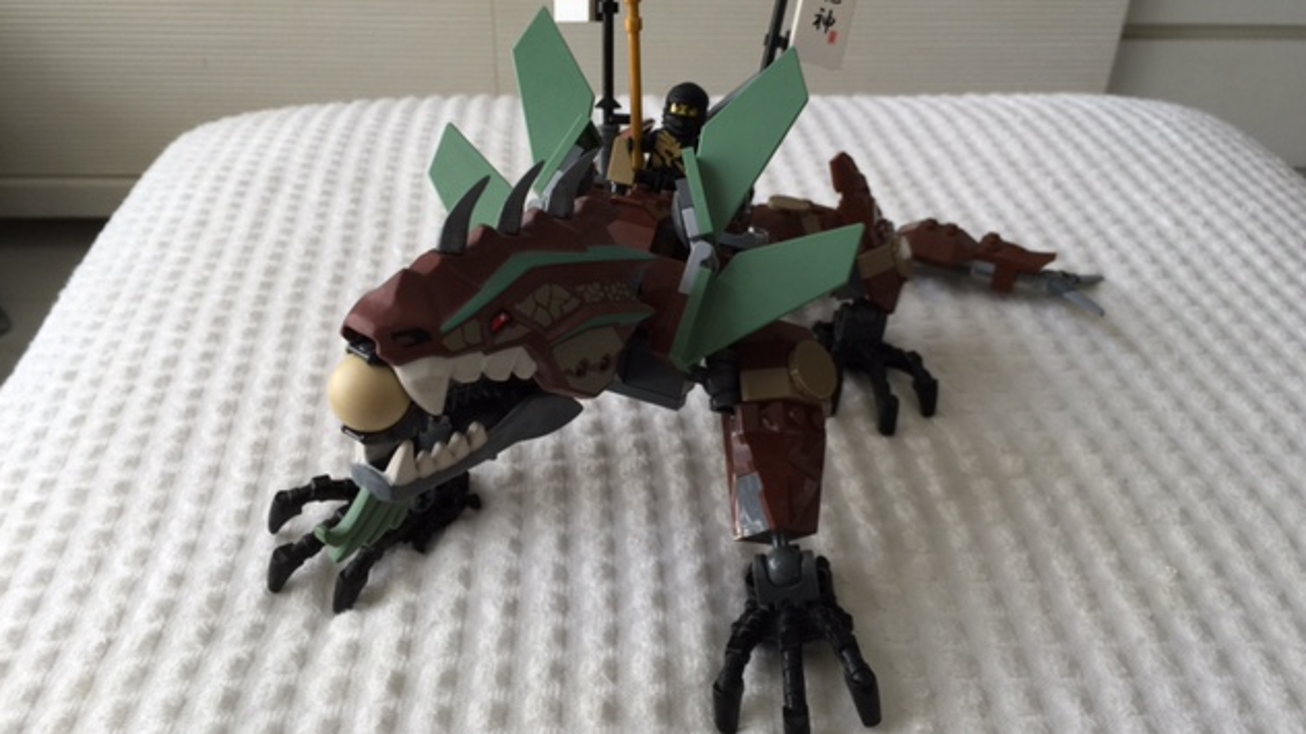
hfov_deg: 61.0
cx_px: 653
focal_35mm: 32
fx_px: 1108
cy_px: 310
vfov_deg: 36.6
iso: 32
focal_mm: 4.15
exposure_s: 1/40
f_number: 2.2
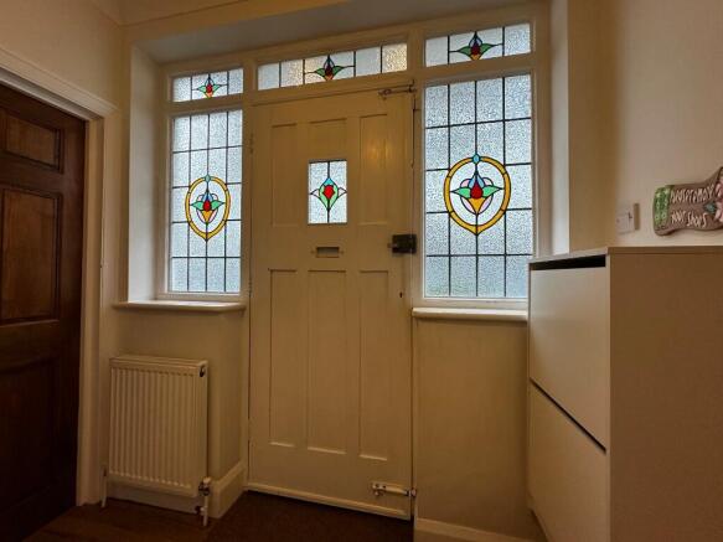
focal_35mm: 14
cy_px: 271
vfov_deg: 85.7
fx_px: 292
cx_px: 362
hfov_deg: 102.1
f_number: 2.2
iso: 160
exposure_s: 1/100
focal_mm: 2.22
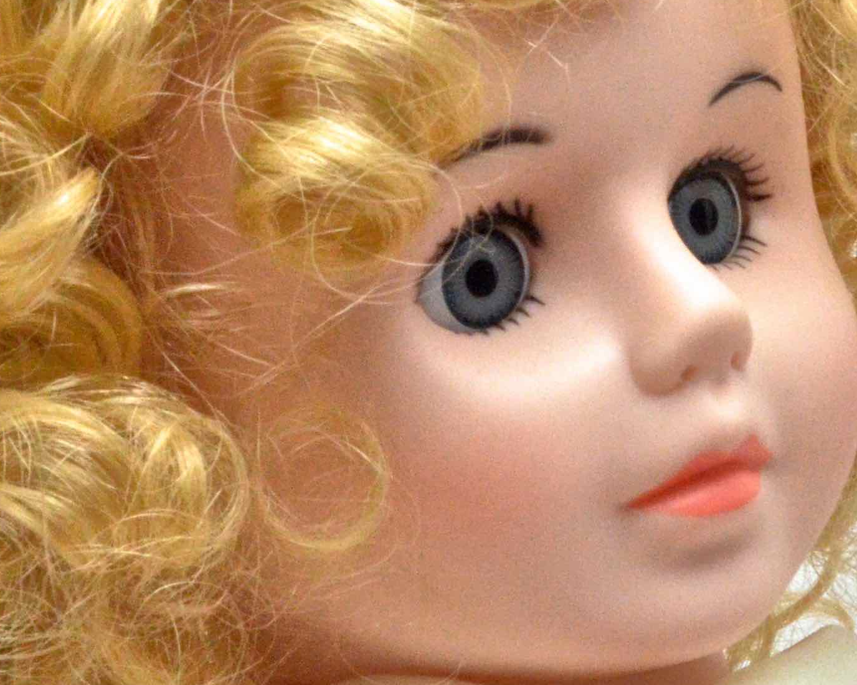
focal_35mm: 428
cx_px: 888
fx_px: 10848
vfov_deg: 3.6
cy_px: 252
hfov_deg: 4.5
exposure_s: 1/200
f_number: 20
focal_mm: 85
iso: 4000
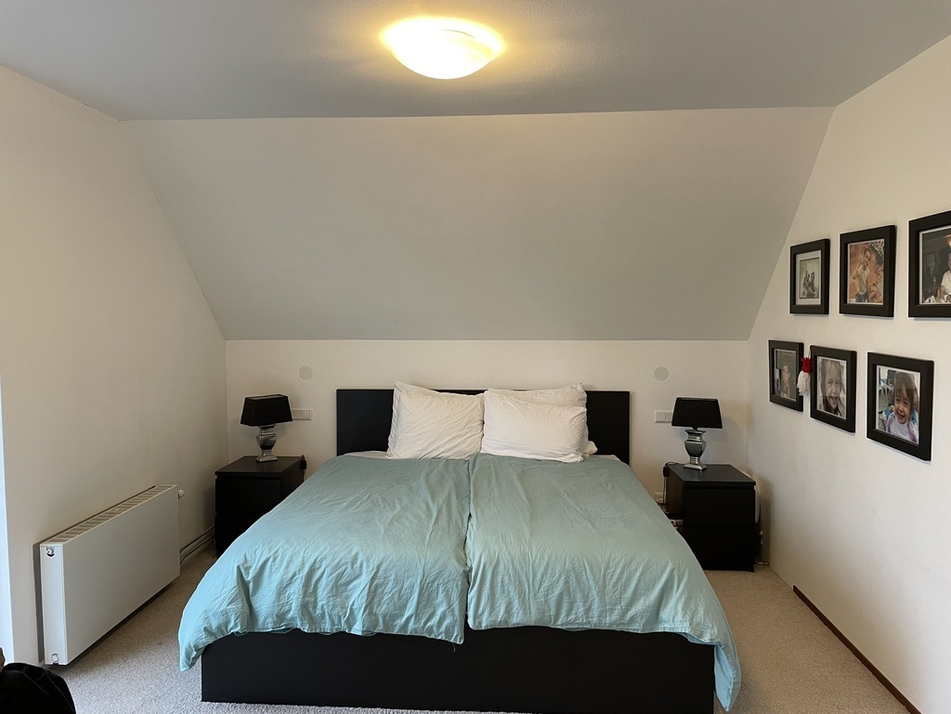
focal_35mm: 26
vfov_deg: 53.1
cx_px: 476
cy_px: 357
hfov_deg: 67.3
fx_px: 714
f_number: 1.6
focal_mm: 4.2
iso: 160
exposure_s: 1/50
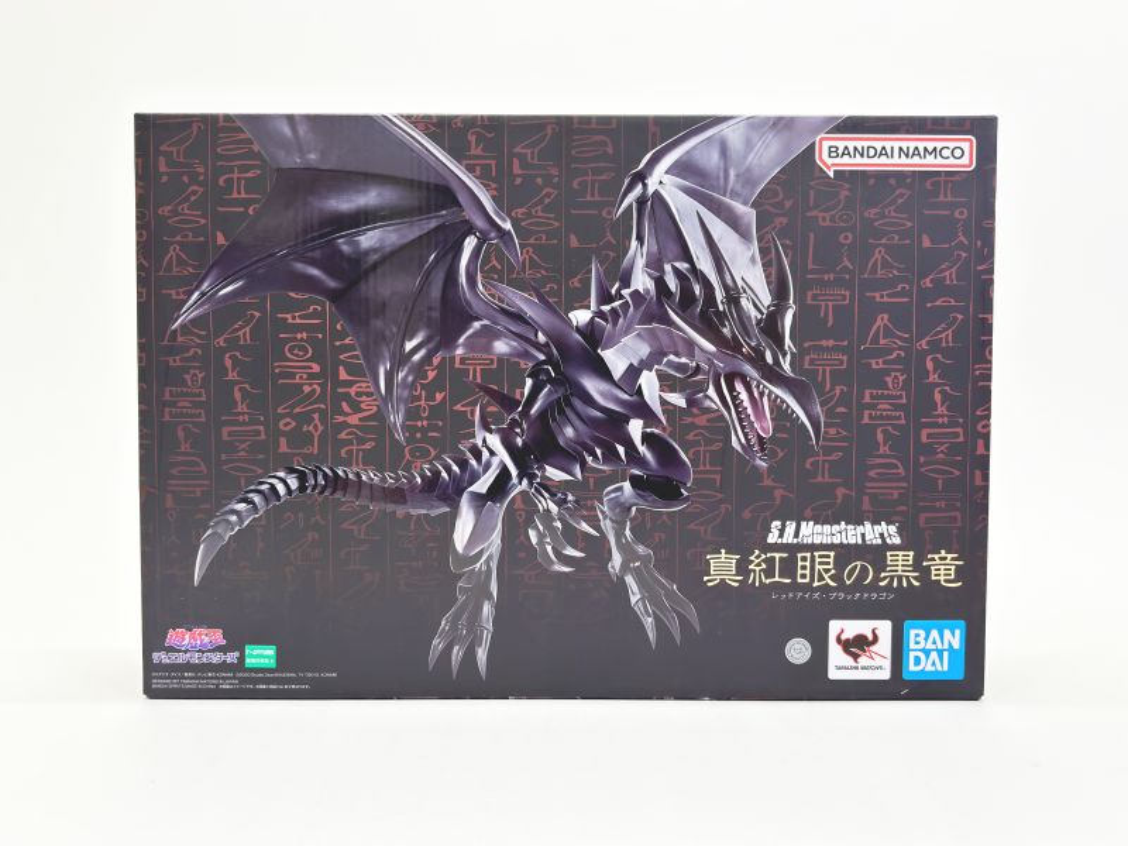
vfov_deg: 41.8
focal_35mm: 34
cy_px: 423
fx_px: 1108
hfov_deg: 54.0
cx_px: 564
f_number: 1.6
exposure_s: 1/197
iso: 40
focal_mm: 5.96
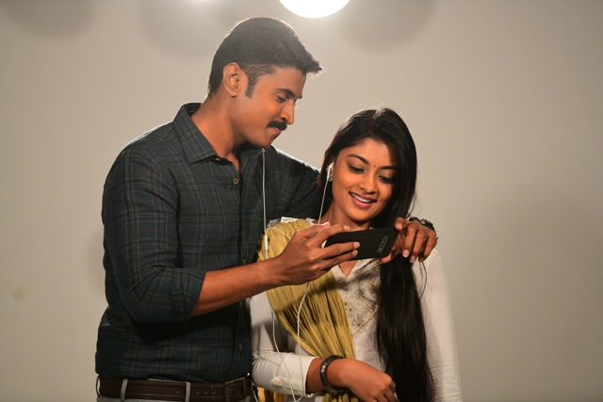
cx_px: 302
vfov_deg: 8.6
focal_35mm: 160
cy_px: 201
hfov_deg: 12.8
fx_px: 2680
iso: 1250
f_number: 2.8
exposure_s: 1/200
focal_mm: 160
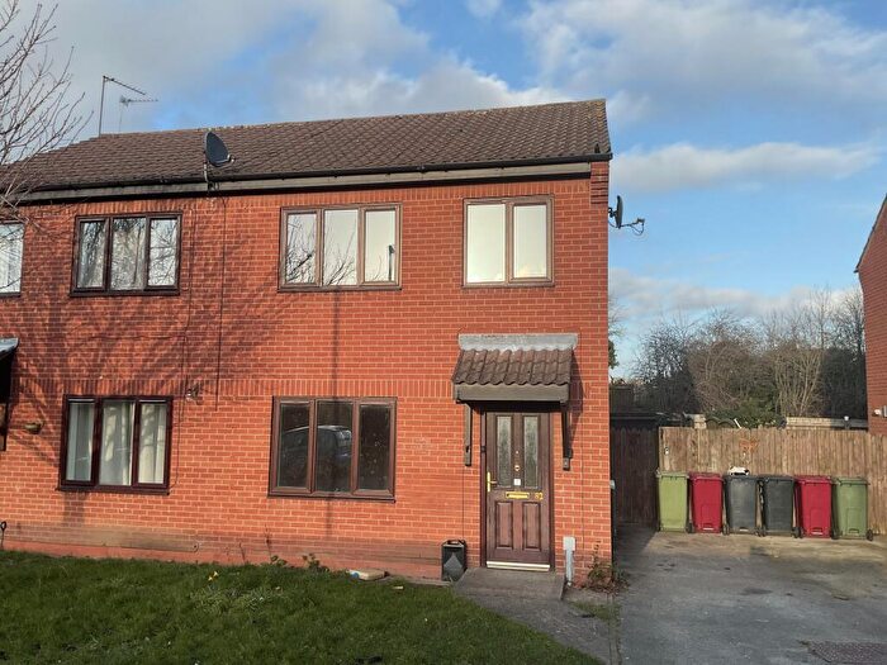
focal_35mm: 29
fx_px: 743
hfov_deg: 61.7
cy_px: 332
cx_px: 444
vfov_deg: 48.2
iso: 16
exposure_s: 1/700
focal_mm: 3
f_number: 1.8
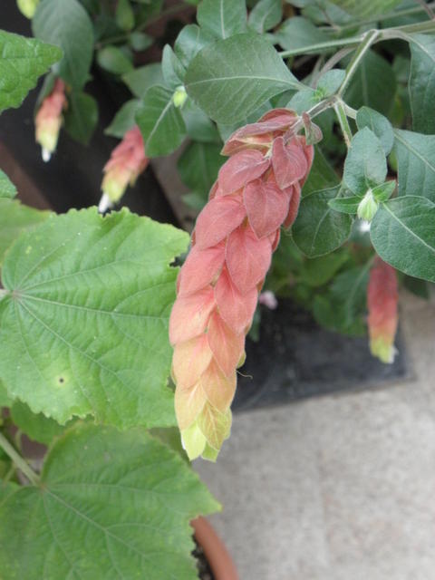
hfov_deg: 28.6
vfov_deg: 37.5
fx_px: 855
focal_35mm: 51
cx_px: 218
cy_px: 290
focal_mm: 9.22
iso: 400
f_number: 3.5
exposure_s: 1/8
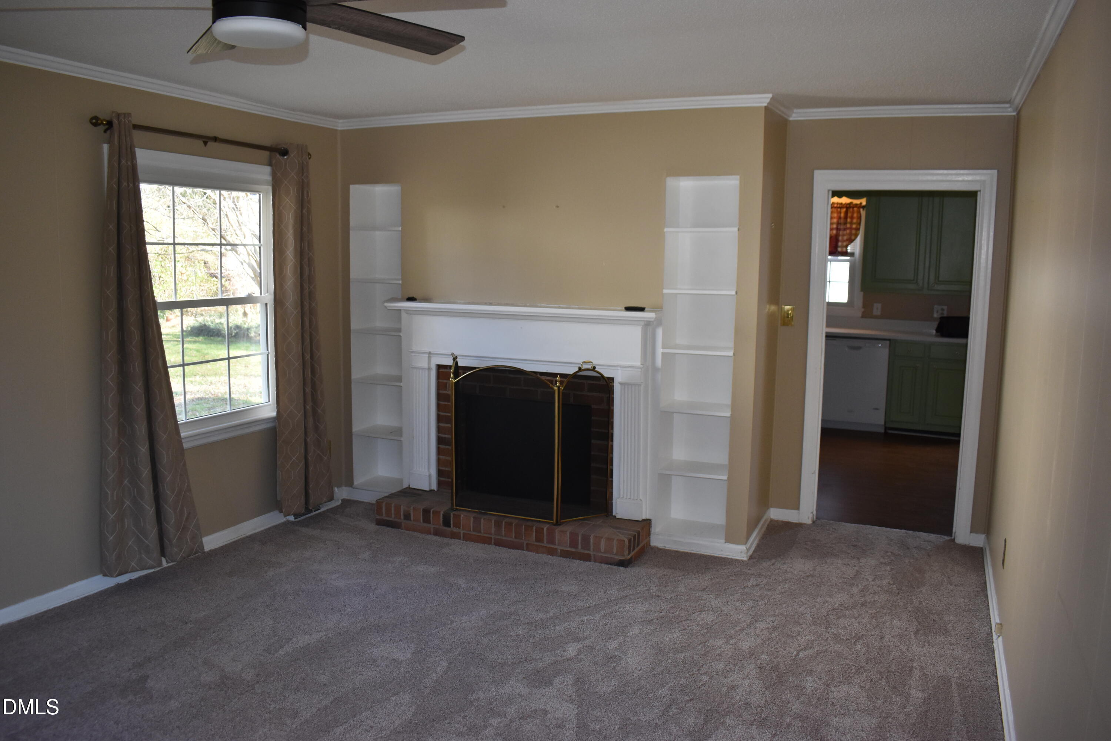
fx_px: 833
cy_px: 370
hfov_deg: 67.4
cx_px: 556
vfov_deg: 47.9
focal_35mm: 27
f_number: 4.5
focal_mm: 18
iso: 800
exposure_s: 1/200
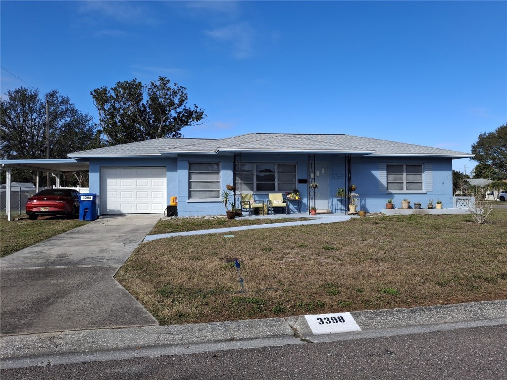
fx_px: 366
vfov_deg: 54.9
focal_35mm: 25
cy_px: 190
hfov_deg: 69.4
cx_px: 254
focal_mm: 4.69
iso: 32
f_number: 1.8
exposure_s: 1/1475
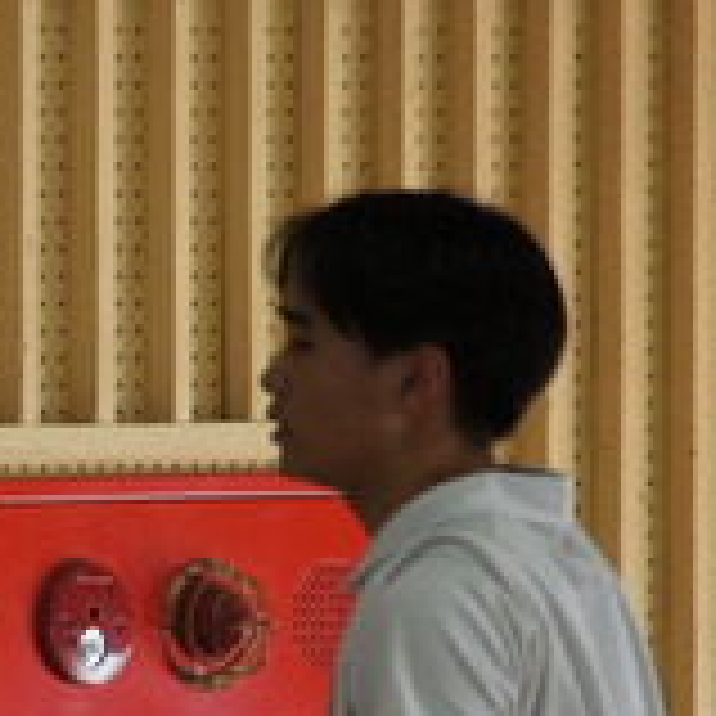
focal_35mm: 771
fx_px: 18042
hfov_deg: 2.3
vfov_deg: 2.3
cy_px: 592
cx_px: -320
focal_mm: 200
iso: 1600
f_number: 6.3
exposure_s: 1/200
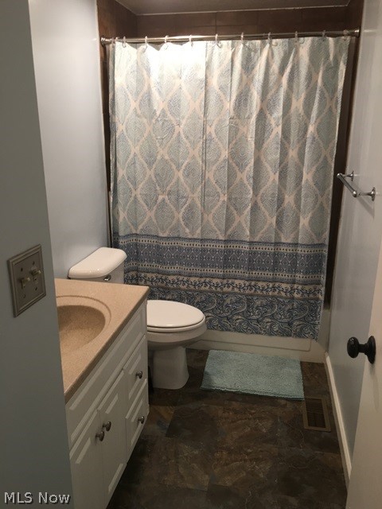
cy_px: 254
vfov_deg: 61.7
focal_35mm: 29
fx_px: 427
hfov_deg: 48.2
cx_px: 191
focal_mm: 4.15
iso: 64
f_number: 2.2
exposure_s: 1/30
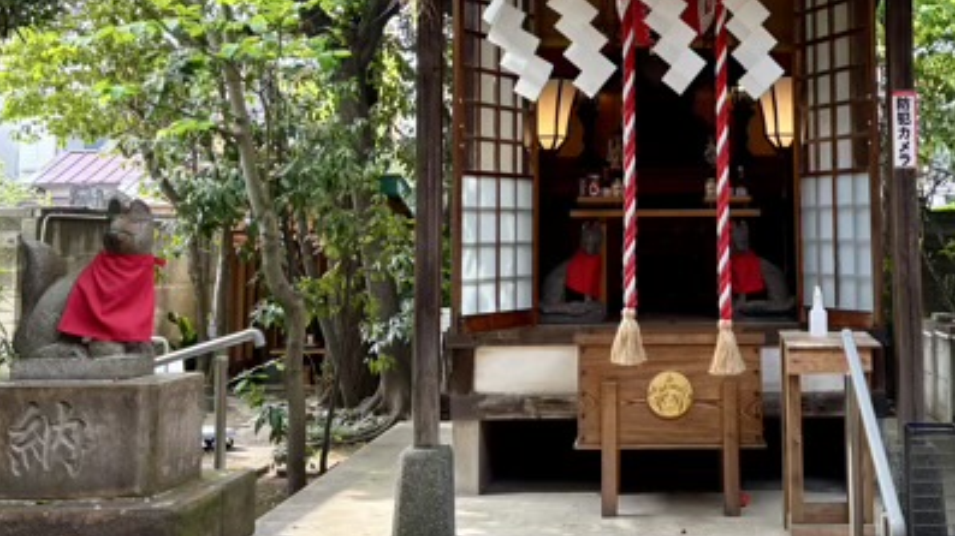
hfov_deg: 40.6
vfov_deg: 23.6
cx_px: 674
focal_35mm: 50
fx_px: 1266
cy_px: 117
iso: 50
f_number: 1.6
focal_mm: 5.96
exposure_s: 1/121
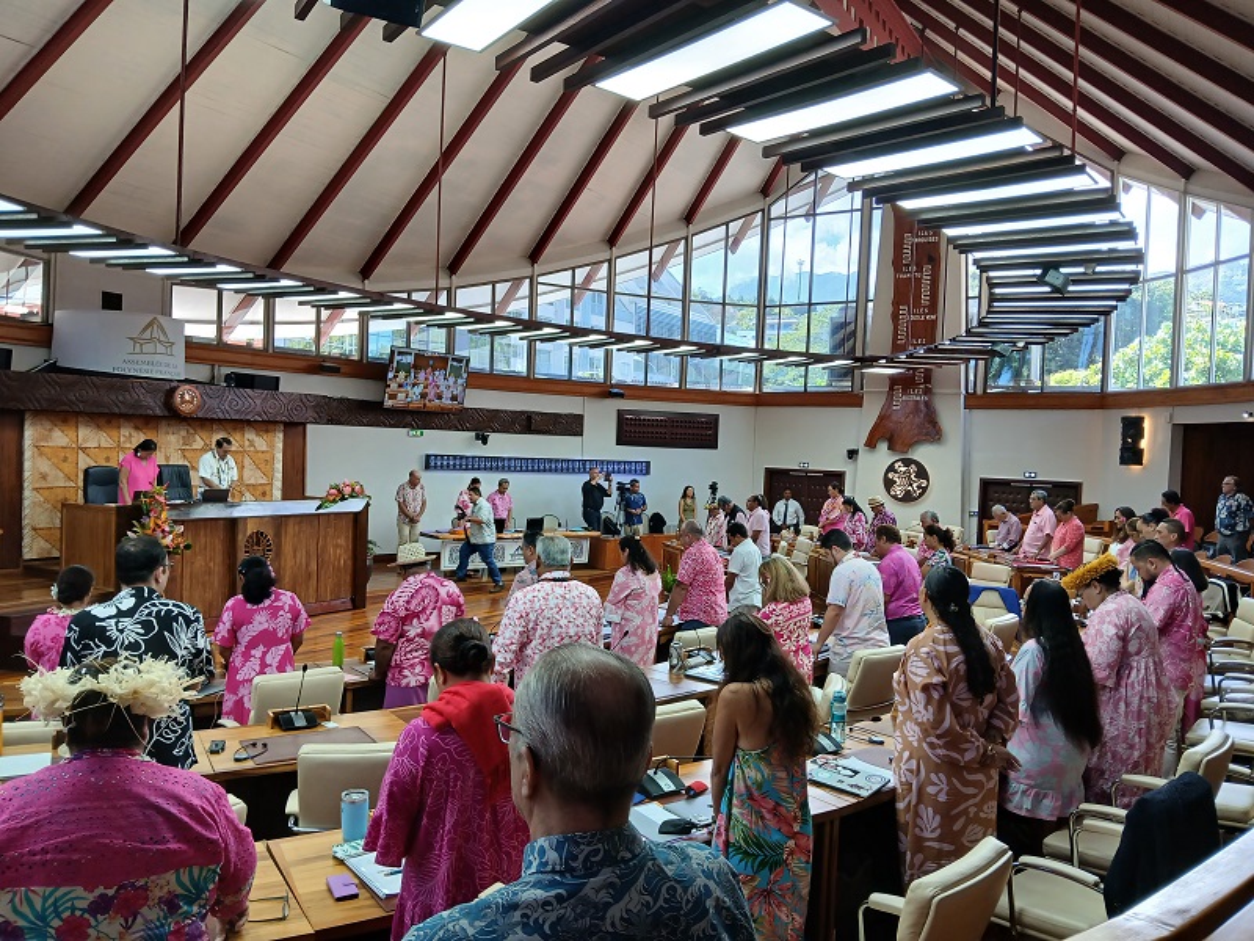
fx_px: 942
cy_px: 470
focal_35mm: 26
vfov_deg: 53.1
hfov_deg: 67.3
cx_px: 627
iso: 64
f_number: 1.8
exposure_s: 1/60
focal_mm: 3.98
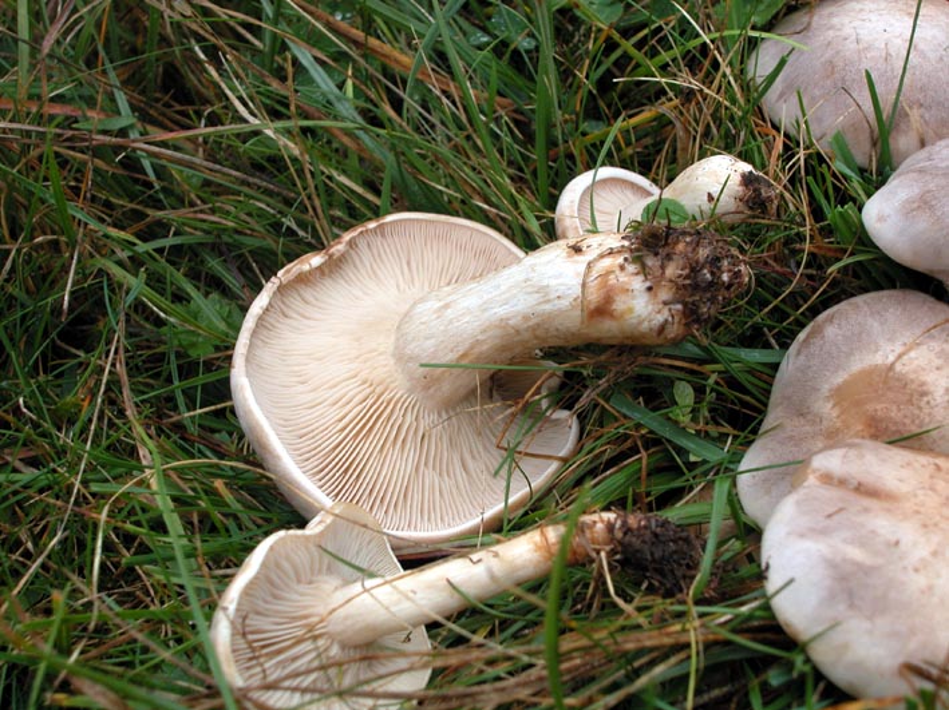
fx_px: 1480
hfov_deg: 35.6
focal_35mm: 54
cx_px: 474
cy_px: 355
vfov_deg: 27.0
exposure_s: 1/89.9
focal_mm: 13.6
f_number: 5.7
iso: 100
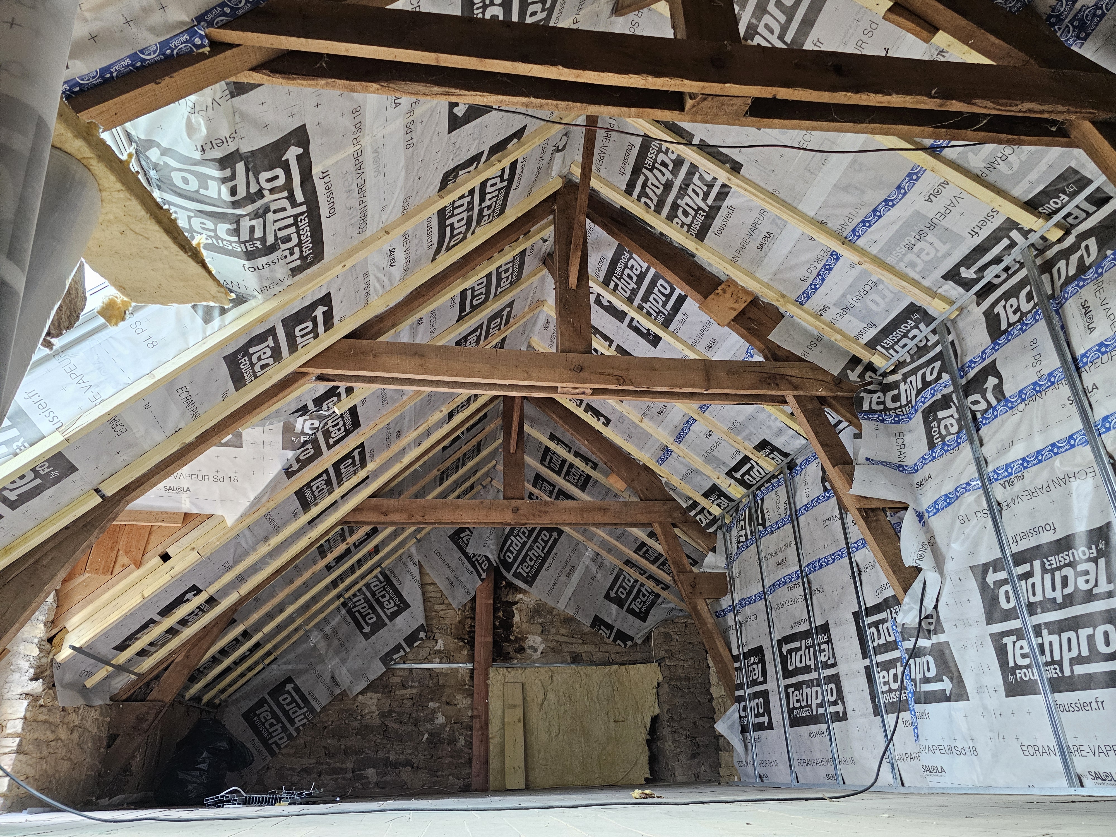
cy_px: 418
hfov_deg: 73.9
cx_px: 558
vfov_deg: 58.9
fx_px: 742
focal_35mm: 23
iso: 800
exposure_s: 1/200
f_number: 1.7
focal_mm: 6.3
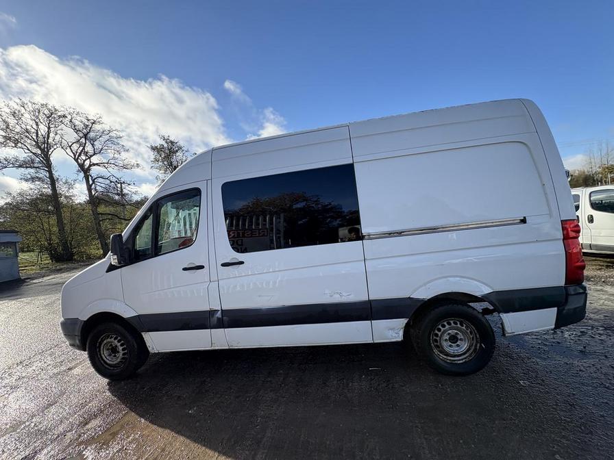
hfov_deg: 102.1
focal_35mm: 14
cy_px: 230
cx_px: 307
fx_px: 248
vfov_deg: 85.7
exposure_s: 1/804
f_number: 2.2
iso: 64
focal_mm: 2.22
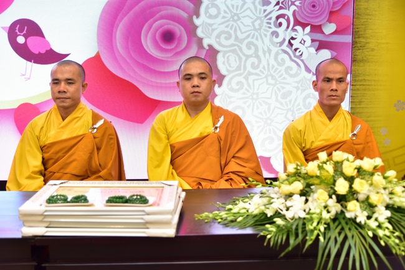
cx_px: 202
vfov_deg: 27.0
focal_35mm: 50
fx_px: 562
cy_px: 135
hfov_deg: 39.6
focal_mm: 50
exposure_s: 1/40
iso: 800
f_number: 4
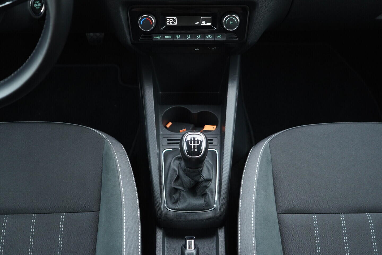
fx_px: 382
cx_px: 191
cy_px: 128
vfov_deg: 36.9
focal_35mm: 36
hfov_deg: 53.1
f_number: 2.8
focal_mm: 24
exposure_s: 1/40
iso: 500
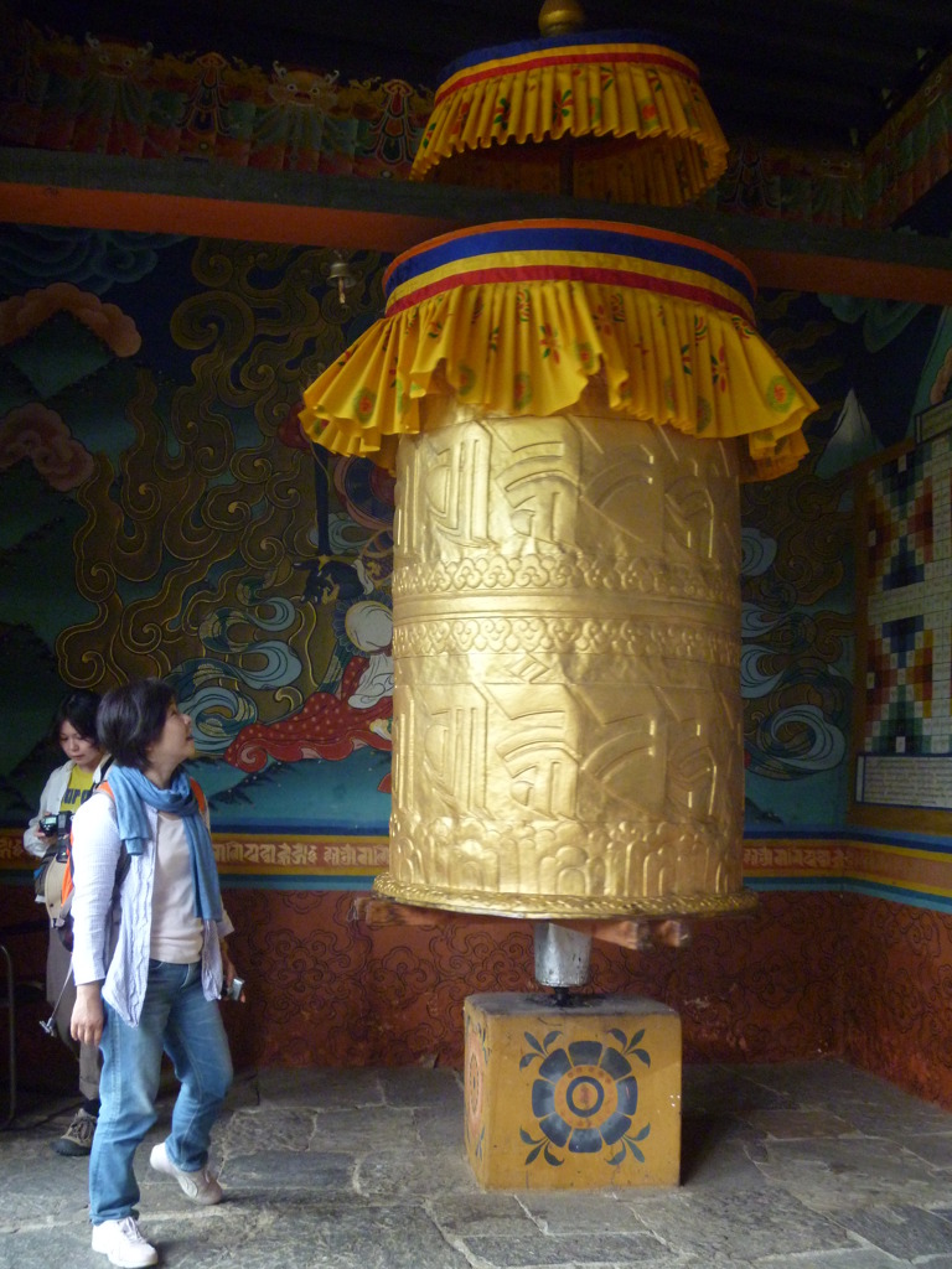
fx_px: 1283
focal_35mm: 35
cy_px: 634
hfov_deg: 40.7
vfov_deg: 52.6
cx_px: 476
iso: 400
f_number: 3.5
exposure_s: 1/125
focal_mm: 6.3
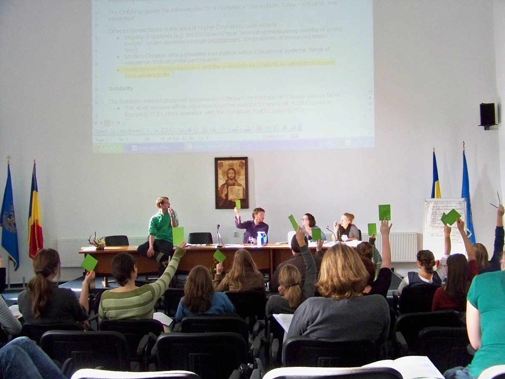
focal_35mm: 33
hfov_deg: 55.4
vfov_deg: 42.9
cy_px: 190
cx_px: 252
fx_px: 481
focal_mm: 5.85
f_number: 2.8
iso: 1000
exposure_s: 1/30
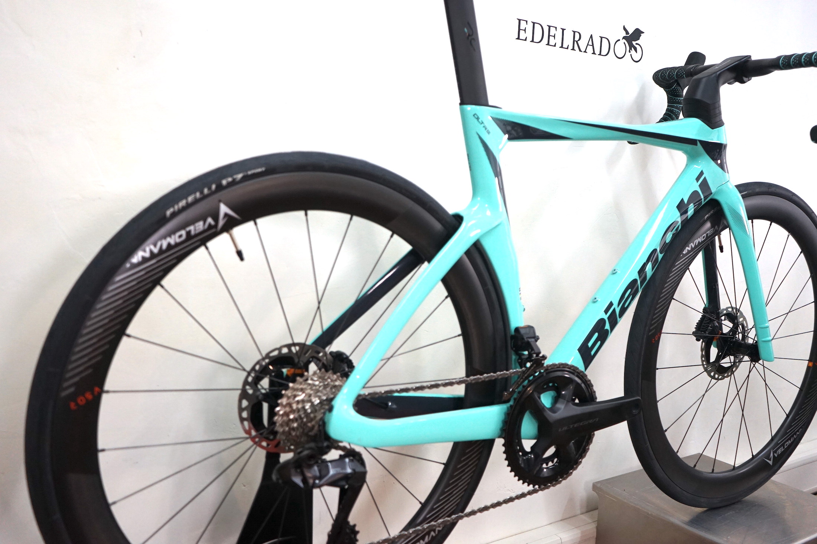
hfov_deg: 58.8
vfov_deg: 41.0
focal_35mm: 32
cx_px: 408
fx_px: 726
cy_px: 272
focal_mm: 32
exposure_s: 1/160
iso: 1250
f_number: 4
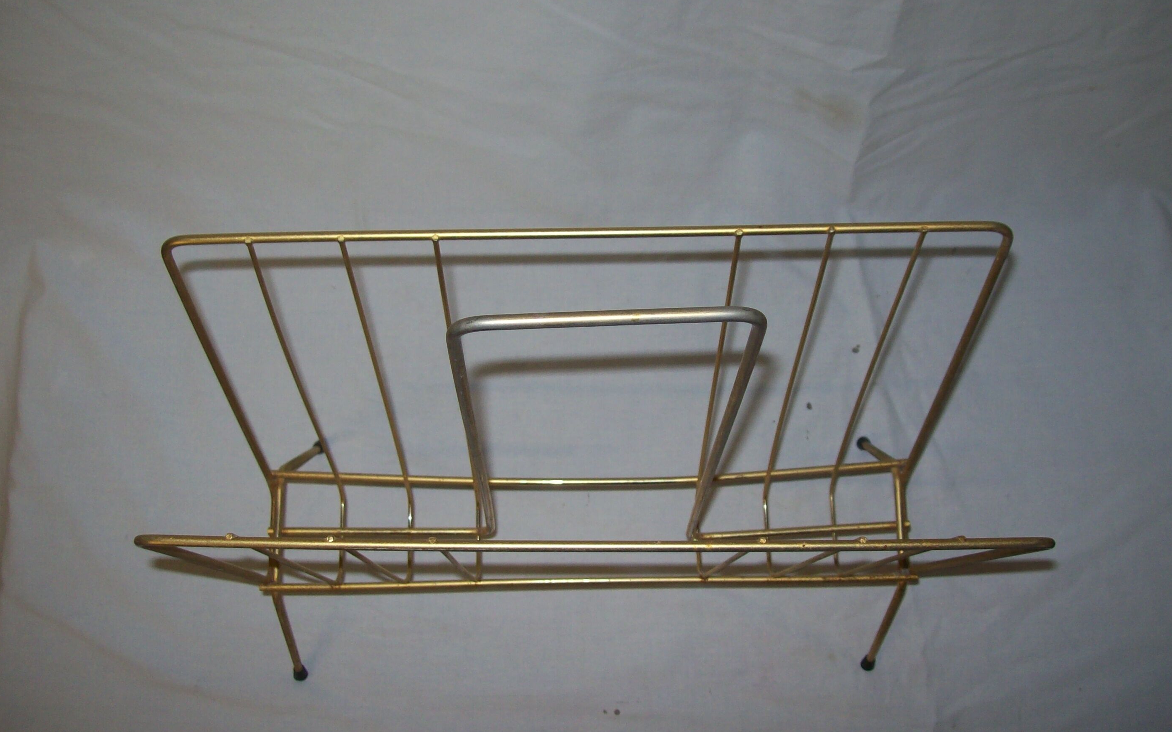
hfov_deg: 50.4
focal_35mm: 39
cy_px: 358
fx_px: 1246
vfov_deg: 32.8
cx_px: 590
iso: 80
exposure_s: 1/64
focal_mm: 6
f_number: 2.7
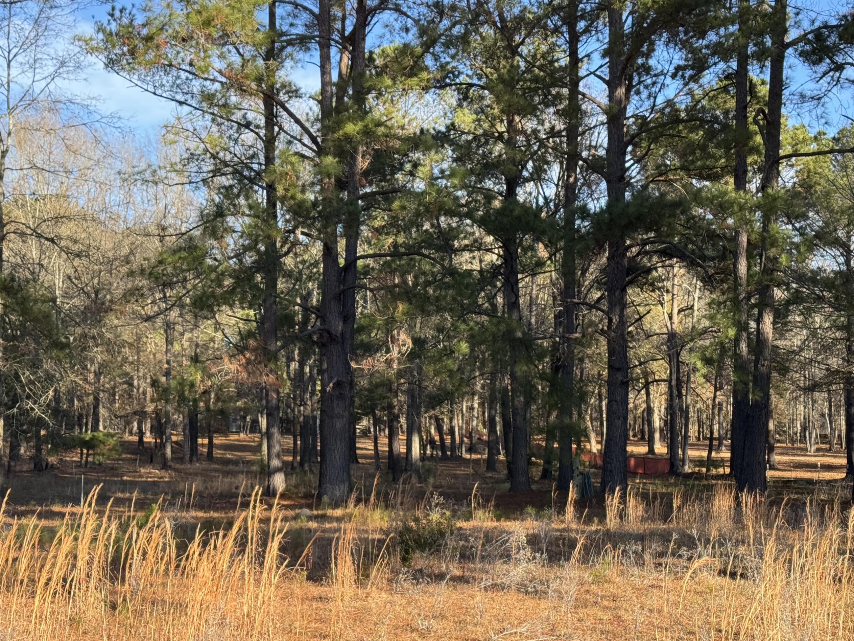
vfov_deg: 25.6
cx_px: 395
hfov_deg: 33.8
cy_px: 355
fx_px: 1406
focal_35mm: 57
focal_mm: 6.76
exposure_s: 1/995
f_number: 1.78
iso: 64
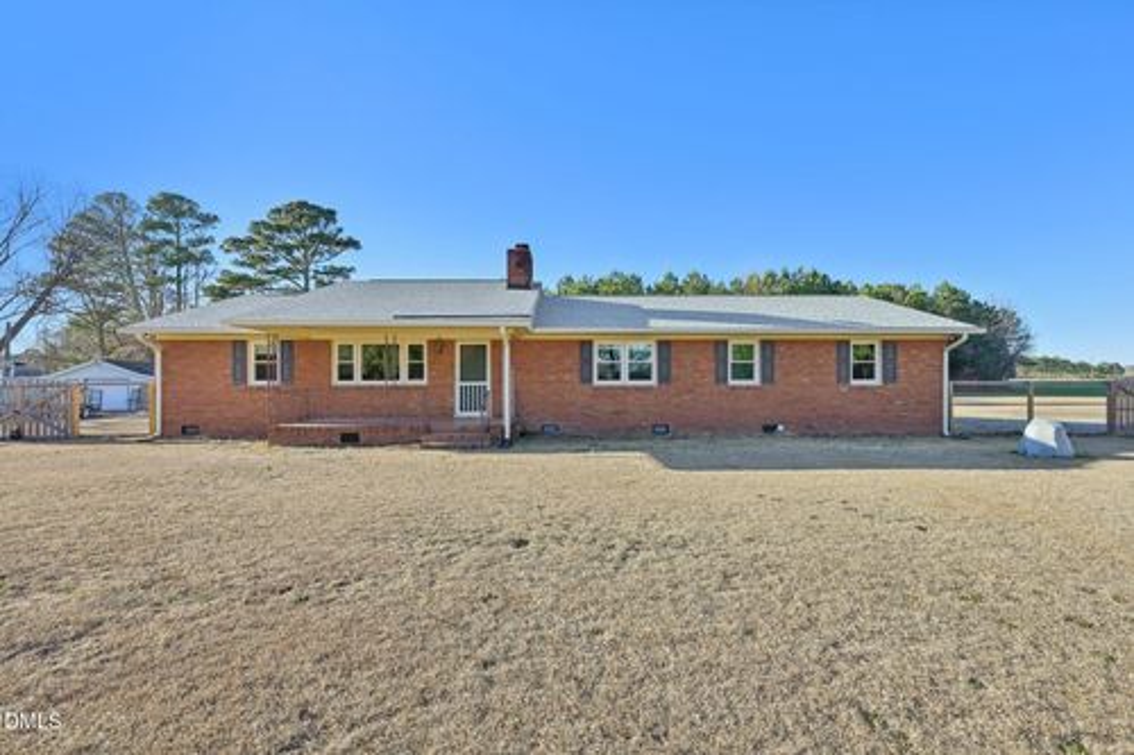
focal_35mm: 16
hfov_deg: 96.8
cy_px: 378
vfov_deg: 73.7
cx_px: 567
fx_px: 504
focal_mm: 16
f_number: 8
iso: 100
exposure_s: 1/250
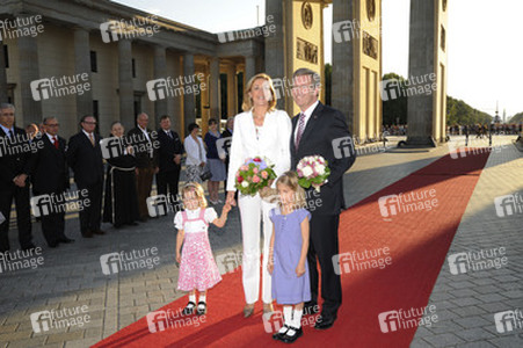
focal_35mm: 32
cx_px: 262
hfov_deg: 58.8
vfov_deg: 41.1
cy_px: 174
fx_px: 465
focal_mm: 32
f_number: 11
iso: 400
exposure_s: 1/200
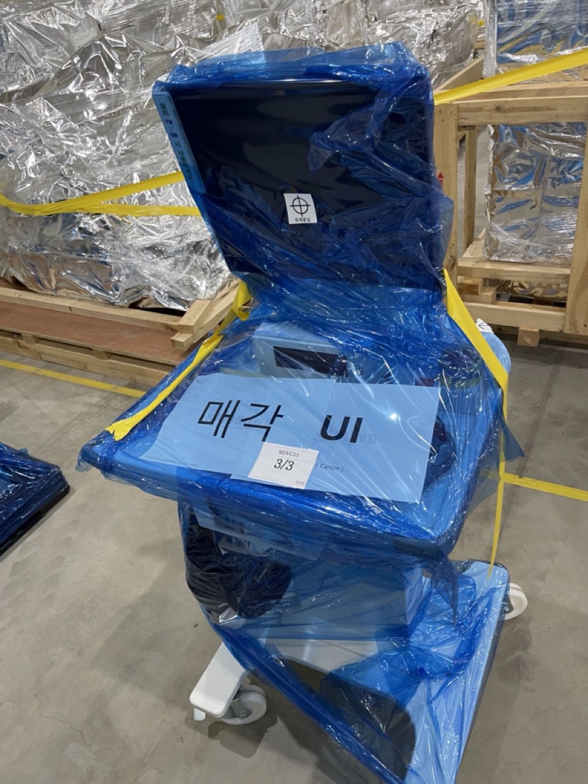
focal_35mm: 25
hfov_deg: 54.9
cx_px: 294
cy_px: 392
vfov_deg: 69.4
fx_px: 566
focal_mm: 5.1
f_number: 1.6
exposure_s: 1/60
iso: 160
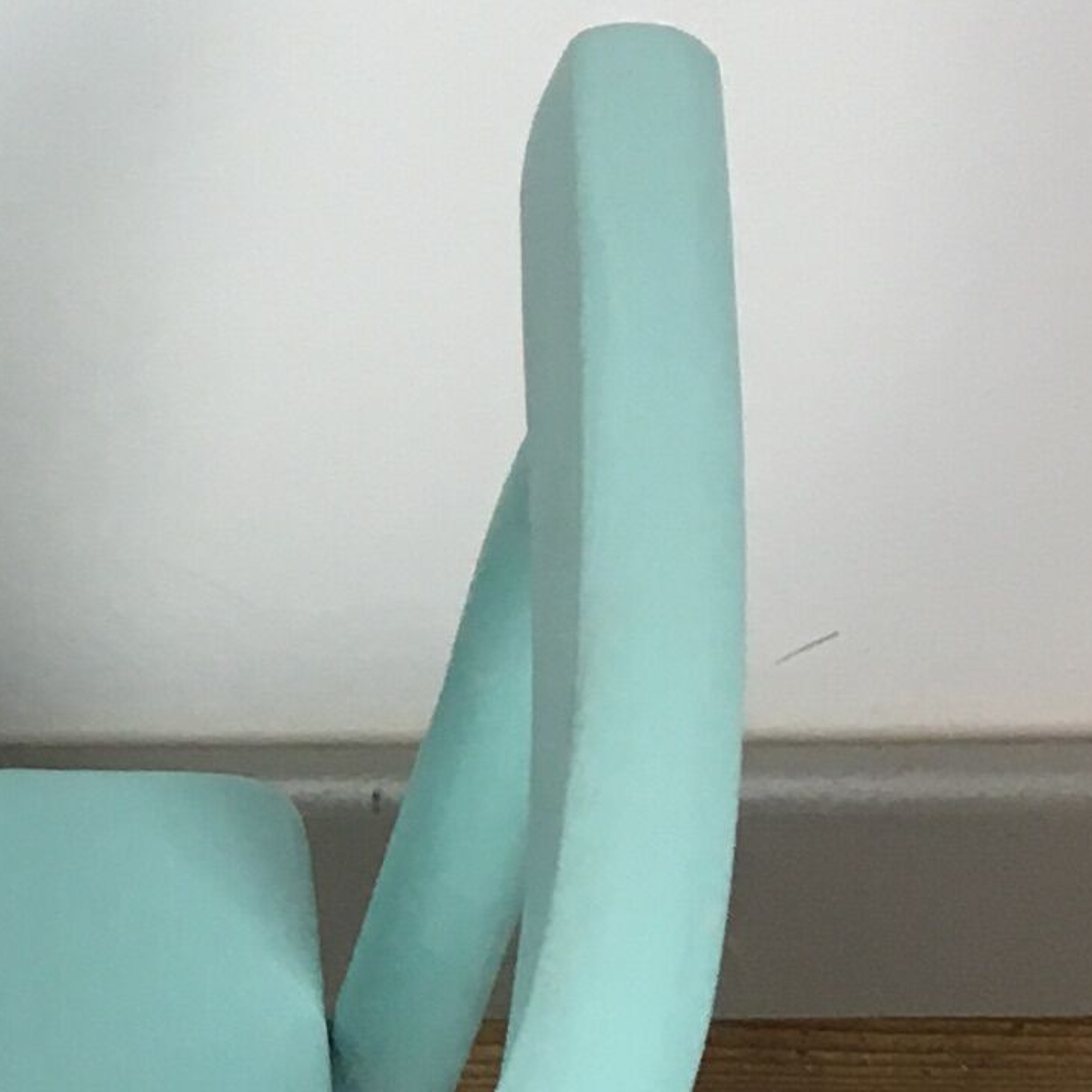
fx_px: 5139
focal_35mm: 144
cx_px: -627
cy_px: 1384
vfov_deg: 11.8
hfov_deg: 11.5
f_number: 2.2
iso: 40
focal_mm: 4.15
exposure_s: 1/33
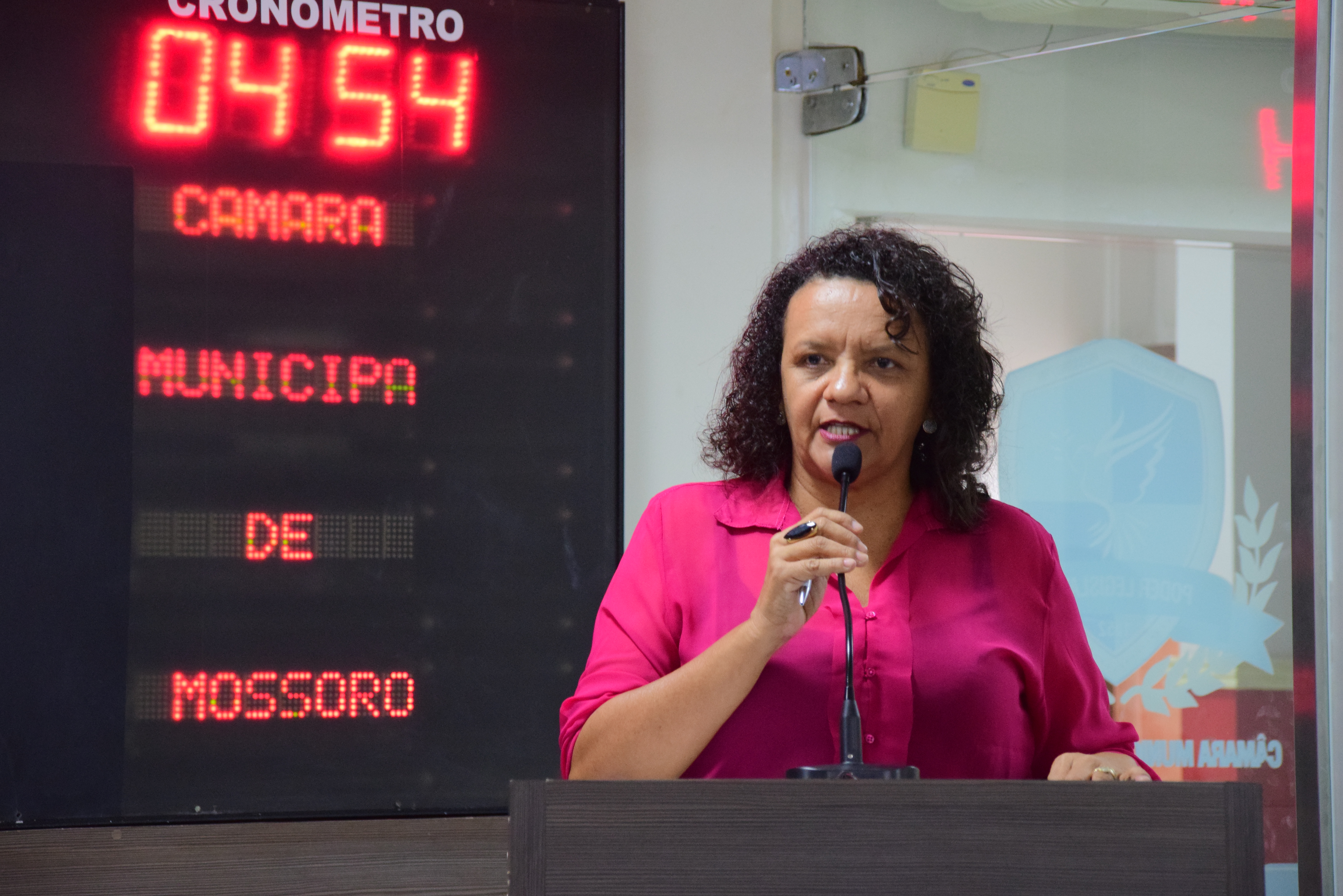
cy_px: 448
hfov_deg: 12.5
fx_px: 6155
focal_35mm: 165
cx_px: 672
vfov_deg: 8.3
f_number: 5.6
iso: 1600
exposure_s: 1/60
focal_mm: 110
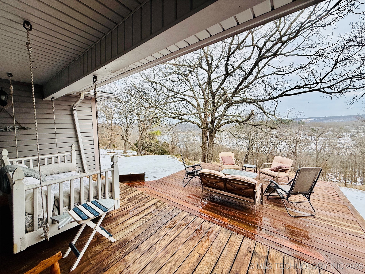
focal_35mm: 14
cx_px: 182
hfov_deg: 102.1
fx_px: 148
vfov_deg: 85.7
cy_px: 137
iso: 50
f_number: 2.2
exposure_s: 1/1259
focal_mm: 2.22
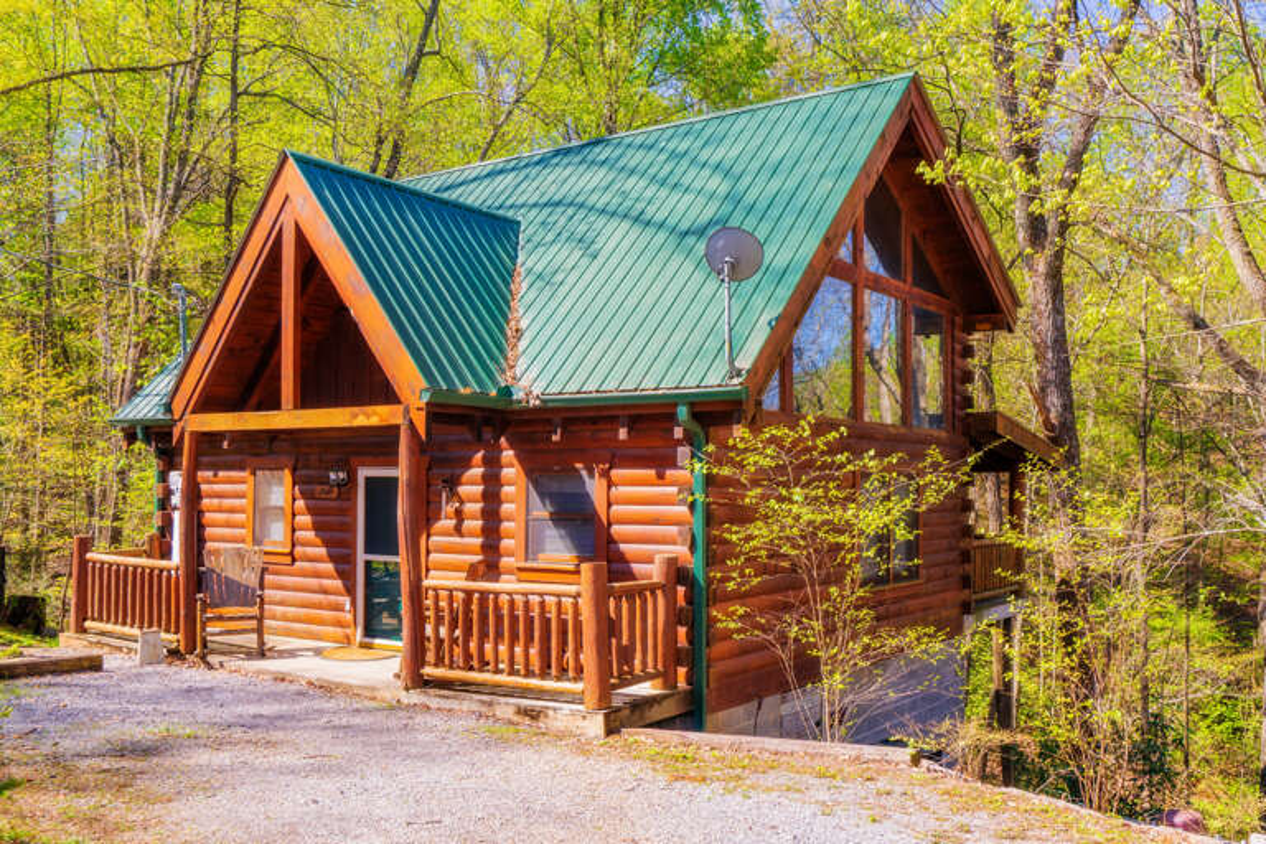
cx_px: 633
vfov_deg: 43.6
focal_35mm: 30
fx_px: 1055
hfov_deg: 61.9
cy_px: 422
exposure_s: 1/100
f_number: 7.1
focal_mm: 30
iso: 100
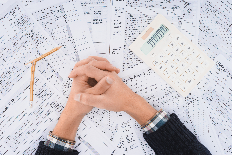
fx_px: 322
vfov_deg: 27.0
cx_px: 116
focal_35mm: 50
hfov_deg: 39.6
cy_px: 78
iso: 160
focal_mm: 50
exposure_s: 1/160
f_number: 9
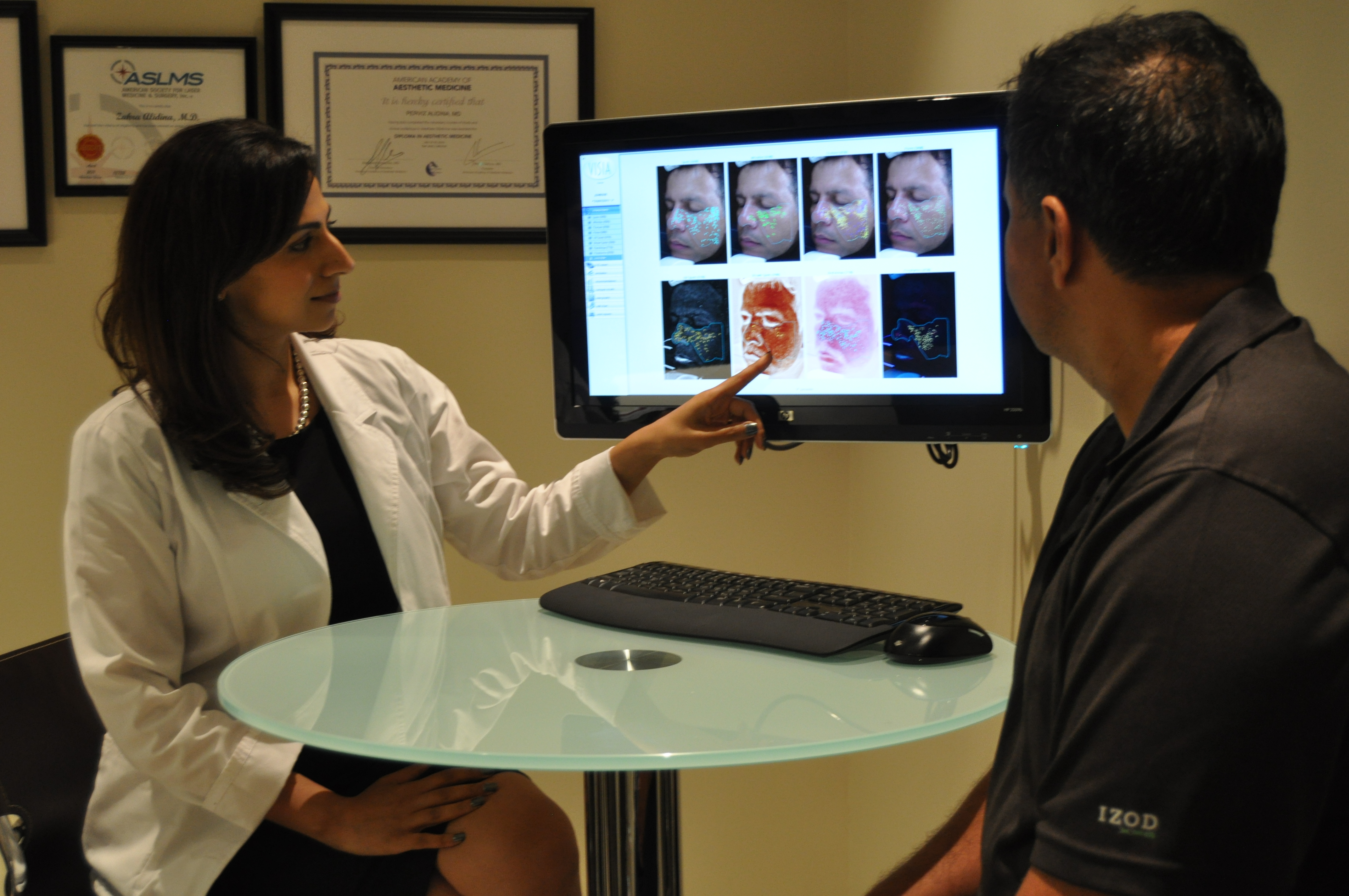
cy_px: 448
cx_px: 674
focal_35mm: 51
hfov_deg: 38.9
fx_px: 1909
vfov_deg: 26.4
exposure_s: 1/50
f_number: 4.5
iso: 800
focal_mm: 34
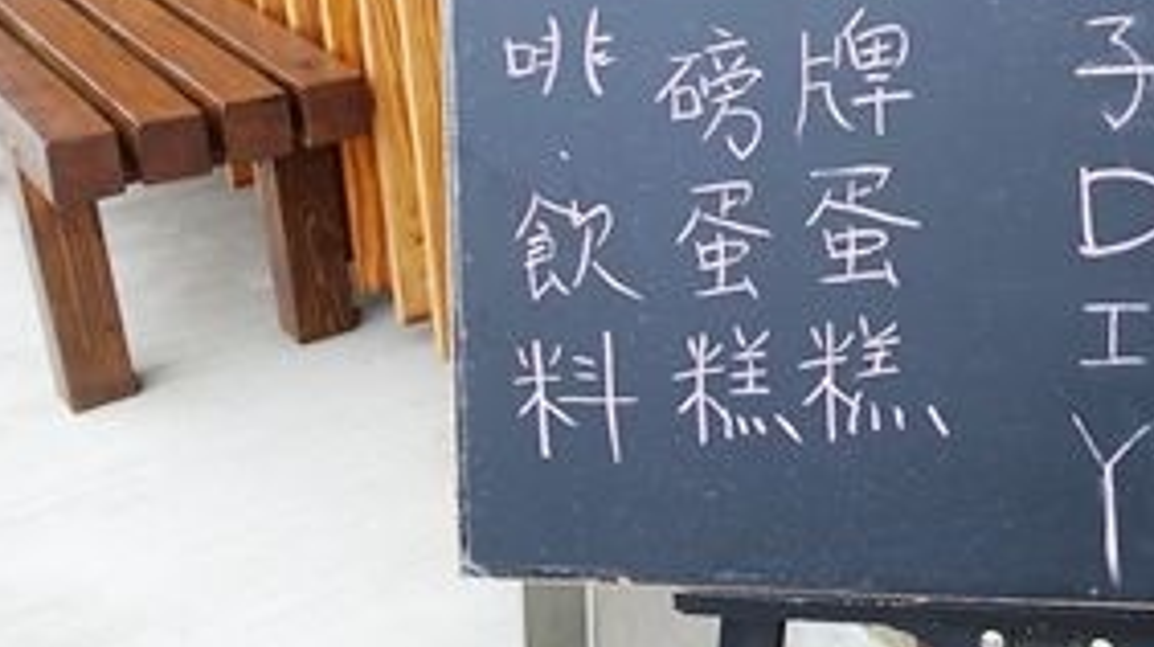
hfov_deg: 34.7
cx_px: 953
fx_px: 1773
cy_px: 104
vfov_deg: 20.4
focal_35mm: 58
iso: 125
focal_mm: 8.8
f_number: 2.8
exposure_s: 1/30
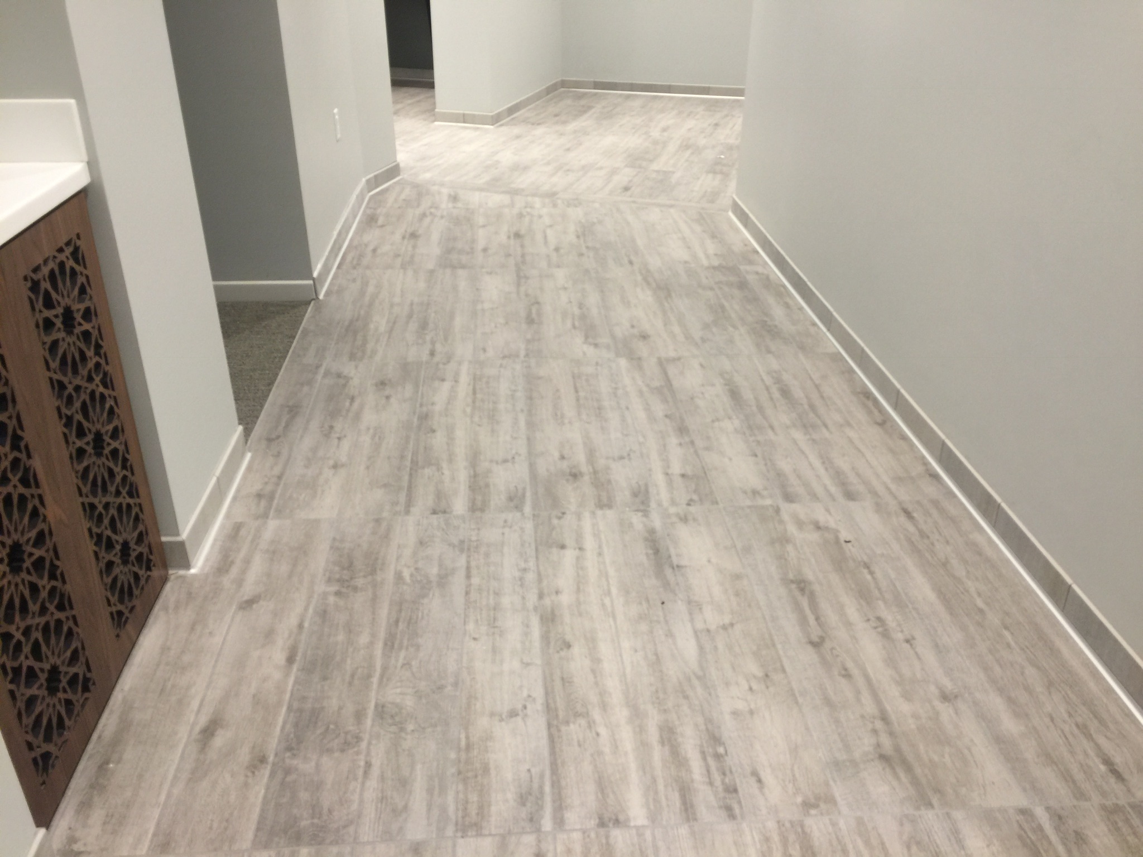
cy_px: 428
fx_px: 958
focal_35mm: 29
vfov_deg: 48.2
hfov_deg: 61.7
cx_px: 572
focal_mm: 4.15
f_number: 2.2
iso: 32
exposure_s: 1/15
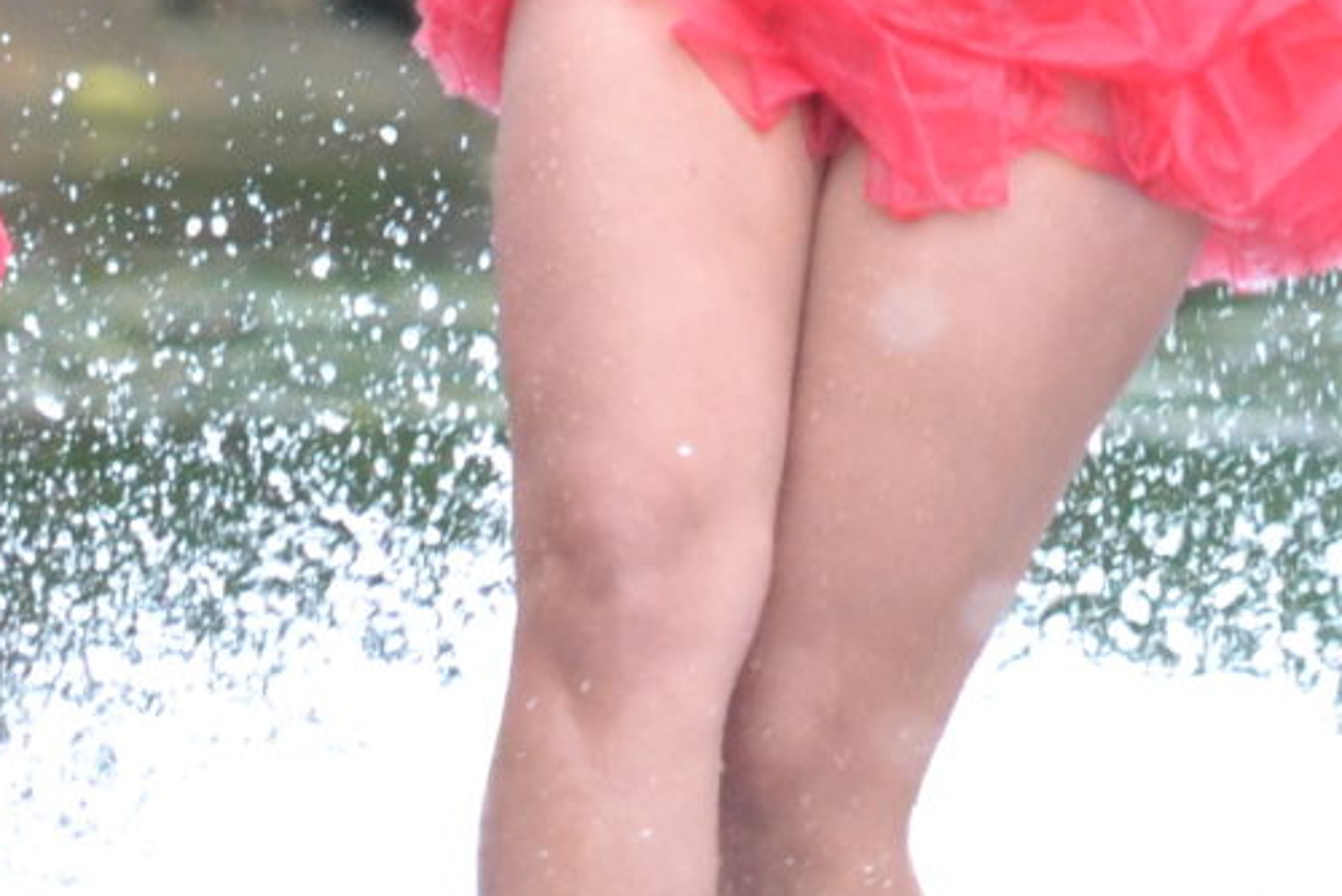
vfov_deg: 0.6
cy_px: -750
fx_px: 85897
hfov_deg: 0.9
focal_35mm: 2303
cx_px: 698
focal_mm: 300
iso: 1400
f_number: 5.6
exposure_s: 1/500
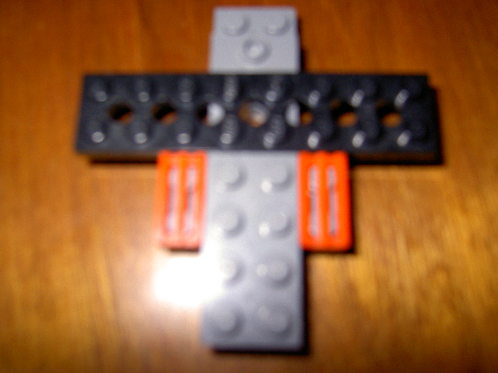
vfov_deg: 41.8
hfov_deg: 54.0
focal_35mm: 34
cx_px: 249
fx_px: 489
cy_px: 186
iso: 100
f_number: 2.8
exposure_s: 1/60
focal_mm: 5.6
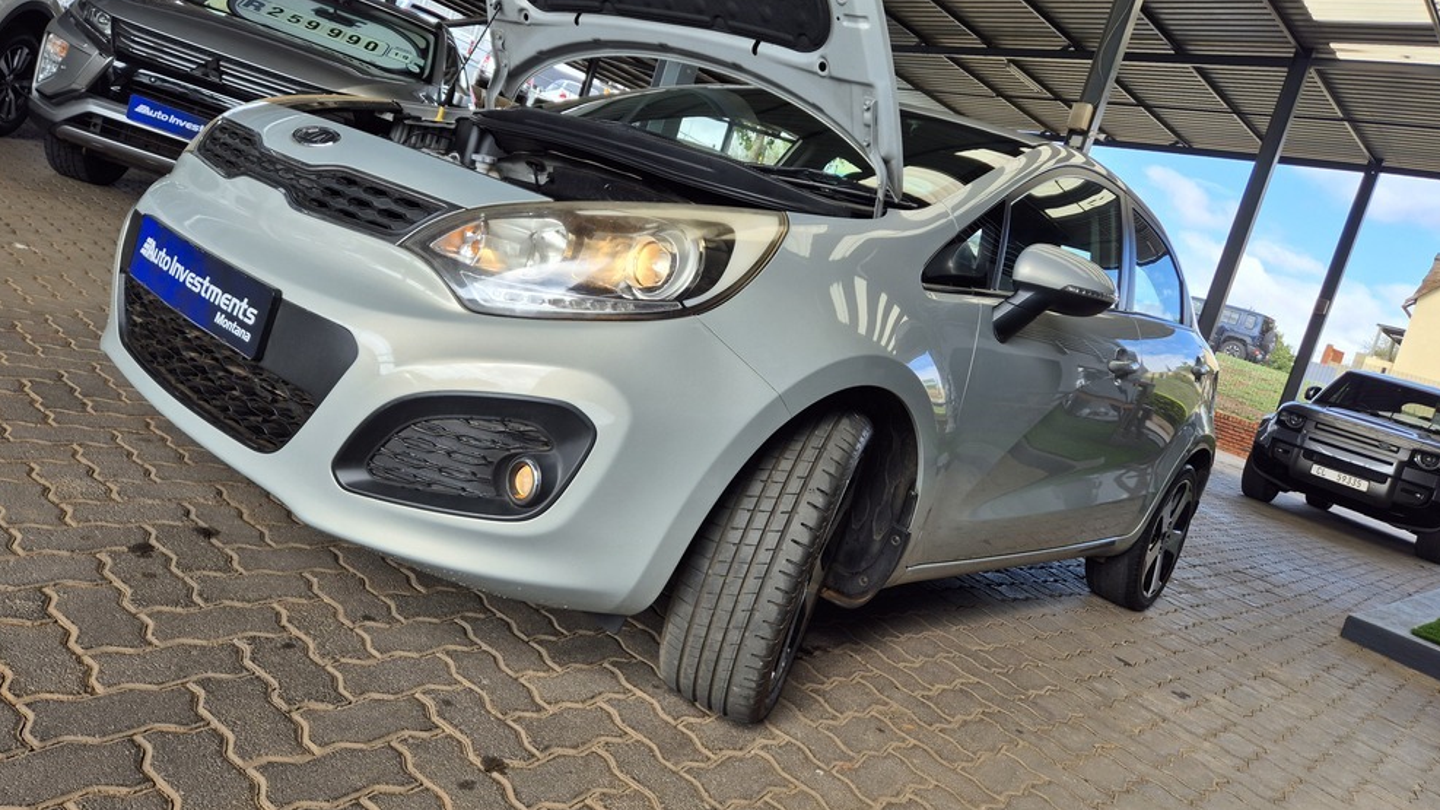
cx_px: 712
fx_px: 993
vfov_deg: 44.1
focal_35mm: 26
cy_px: 323
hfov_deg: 71.9
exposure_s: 1/396
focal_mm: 5.4
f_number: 1.8
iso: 25
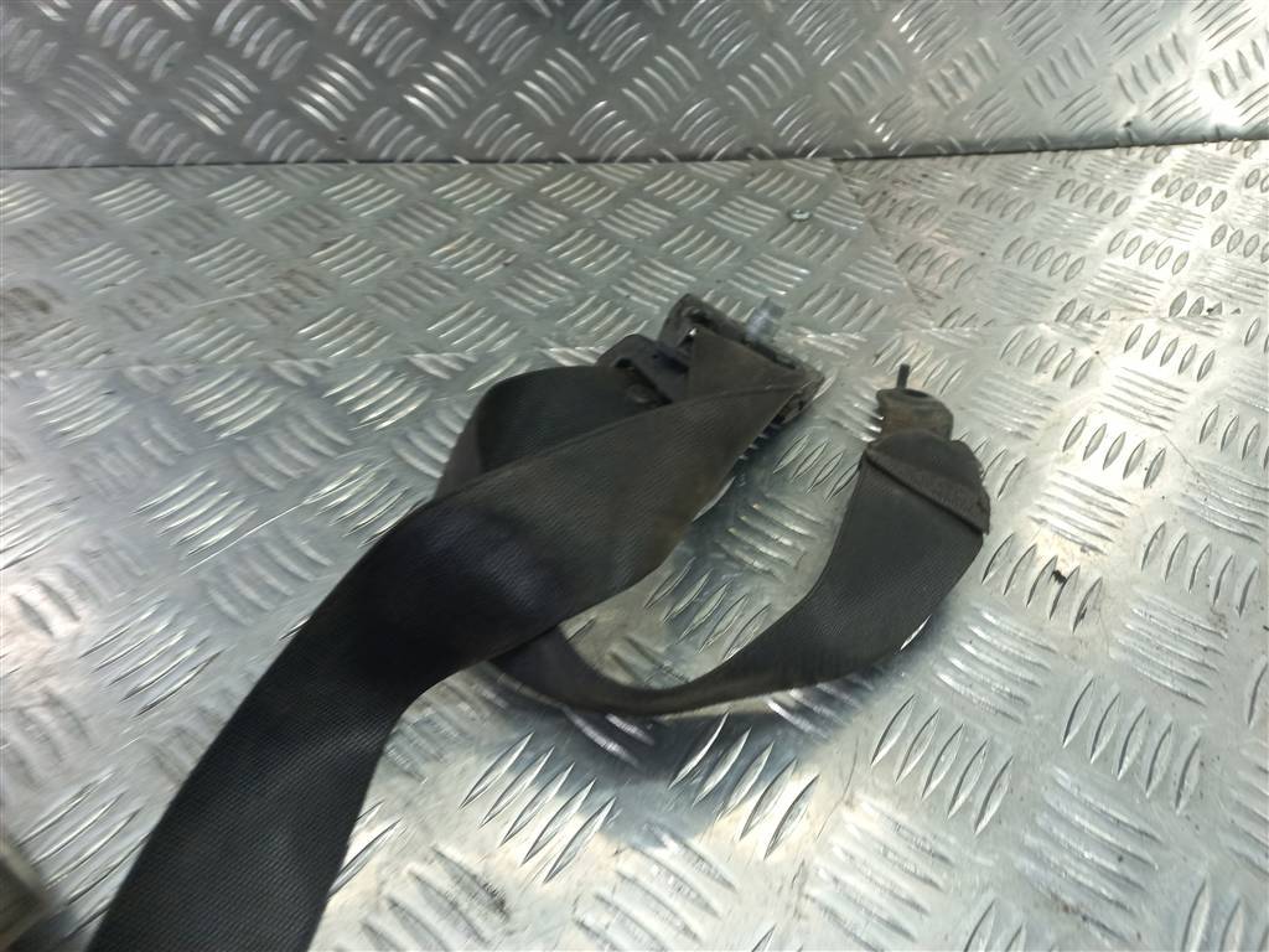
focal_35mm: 25
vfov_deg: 54.9
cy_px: 476
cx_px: 634
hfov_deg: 69.4
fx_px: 916
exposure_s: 1/50
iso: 64
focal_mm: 4.6
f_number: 1.8
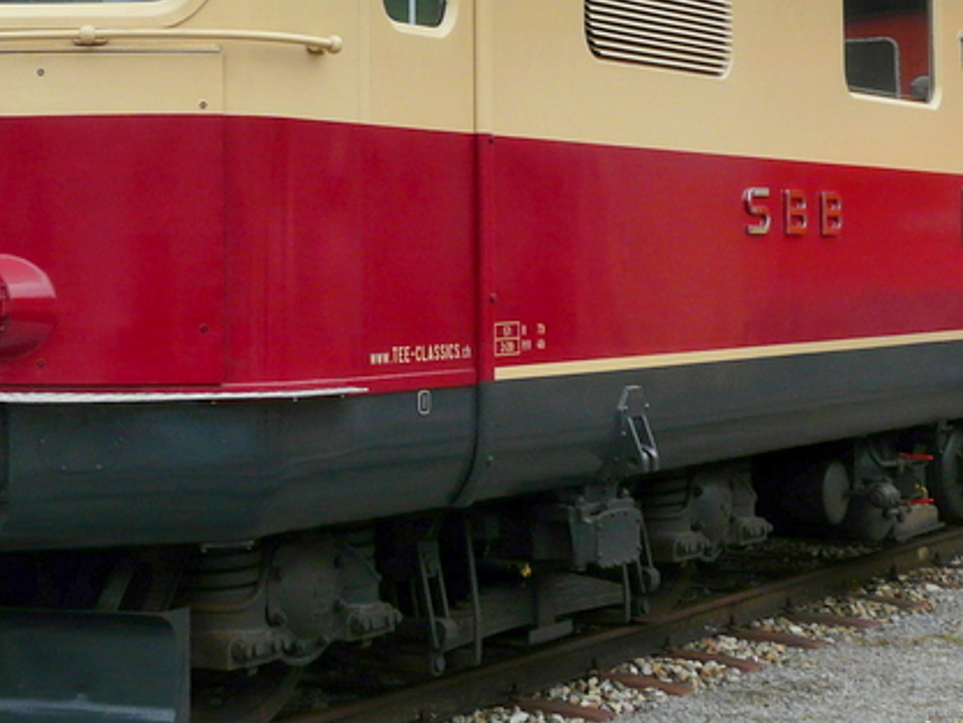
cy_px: 69
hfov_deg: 23.1
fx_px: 2338
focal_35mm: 84
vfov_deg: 17.3
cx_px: 256
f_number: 4.5
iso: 100
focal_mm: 5.7
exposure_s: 1/200
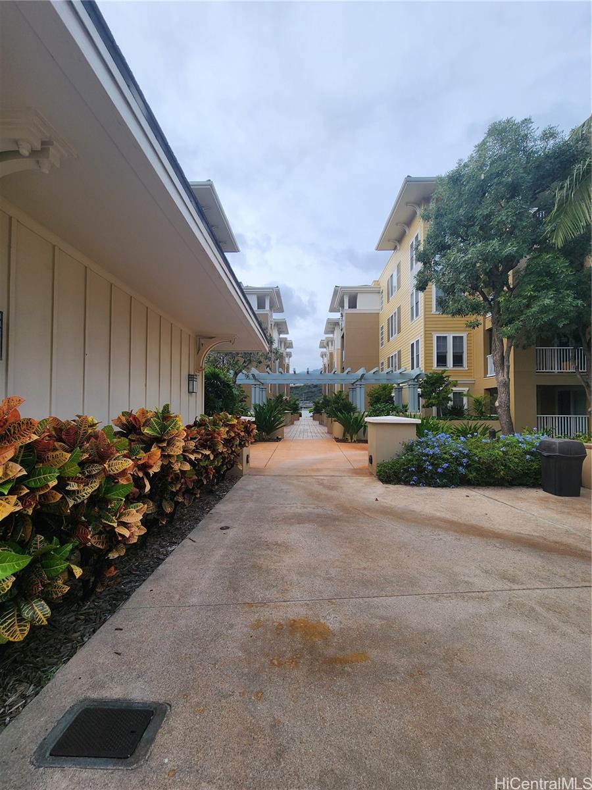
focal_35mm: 13
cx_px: 296
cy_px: 395
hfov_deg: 89.9
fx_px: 296
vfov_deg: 106.2
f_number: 2.2
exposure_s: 1/182
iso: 50
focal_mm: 2.2
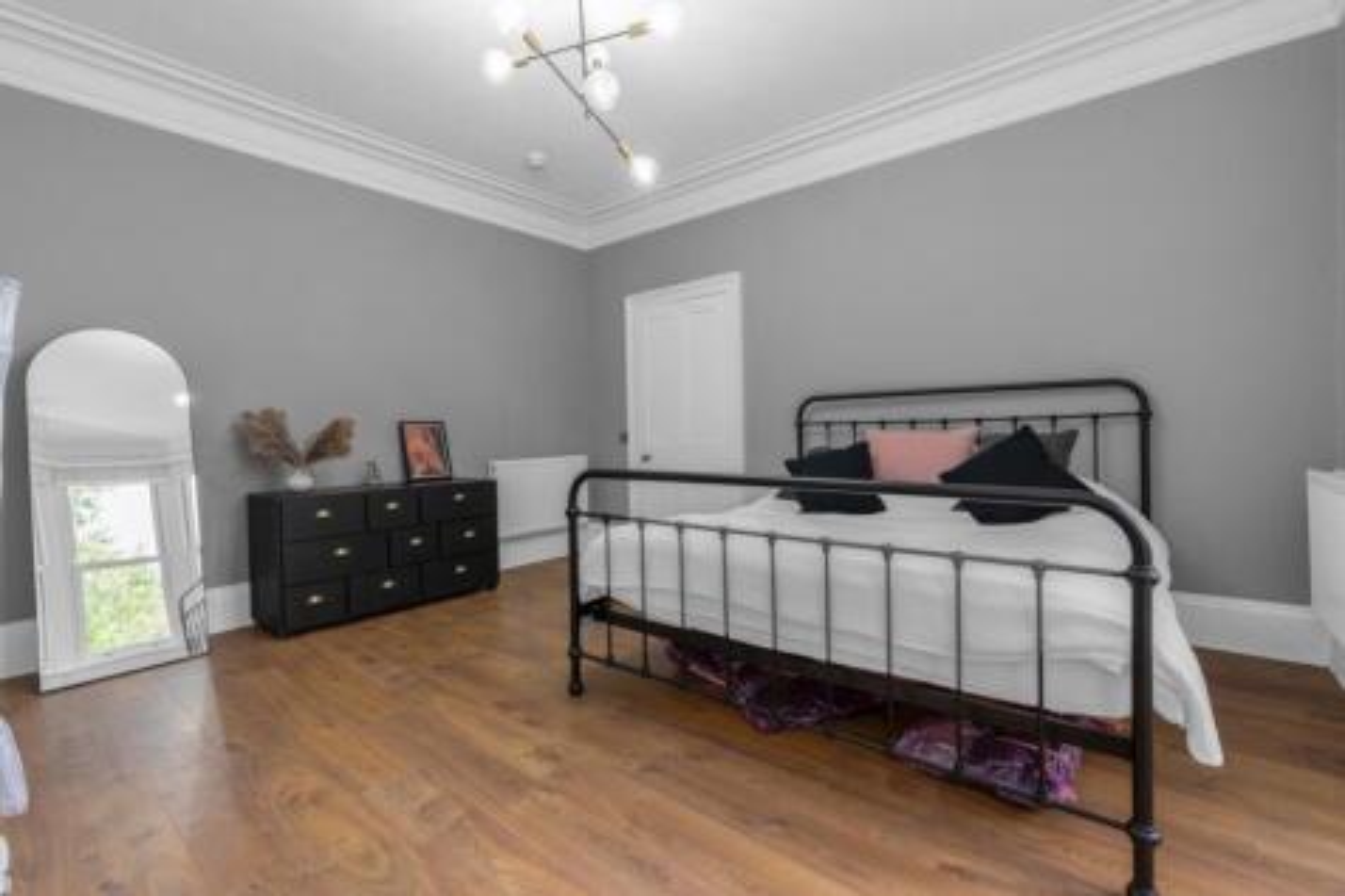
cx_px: 672
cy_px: 448
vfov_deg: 73.7
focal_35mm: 16
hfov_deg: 96.8
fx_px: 598
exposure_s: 1/4
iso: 200
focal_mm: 16
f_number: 9
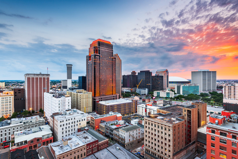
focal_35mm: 18
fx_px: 119
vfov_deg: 67.4
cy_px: 80
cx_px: 119
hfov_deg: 90.0
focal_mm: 18
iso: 64
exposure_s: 2.5
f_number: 11
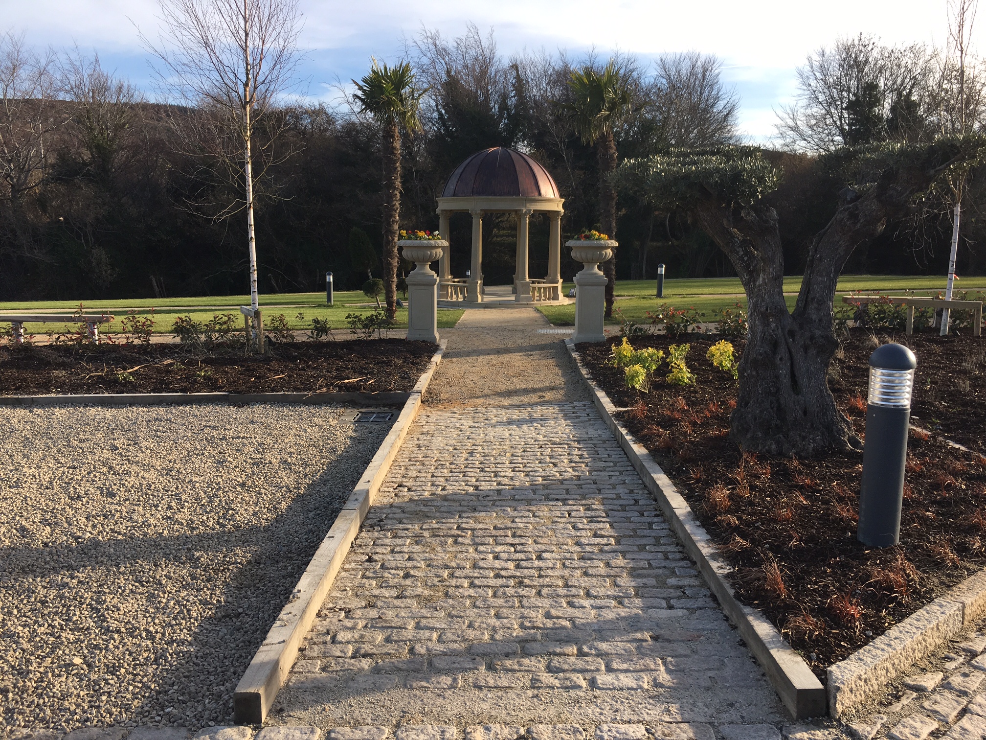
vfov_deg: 48.2
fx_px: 826
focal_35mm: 29
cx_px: 493
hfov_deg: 61.7
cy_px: 370
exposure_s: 1/569
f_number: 2.2
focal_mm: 4.15
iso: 25
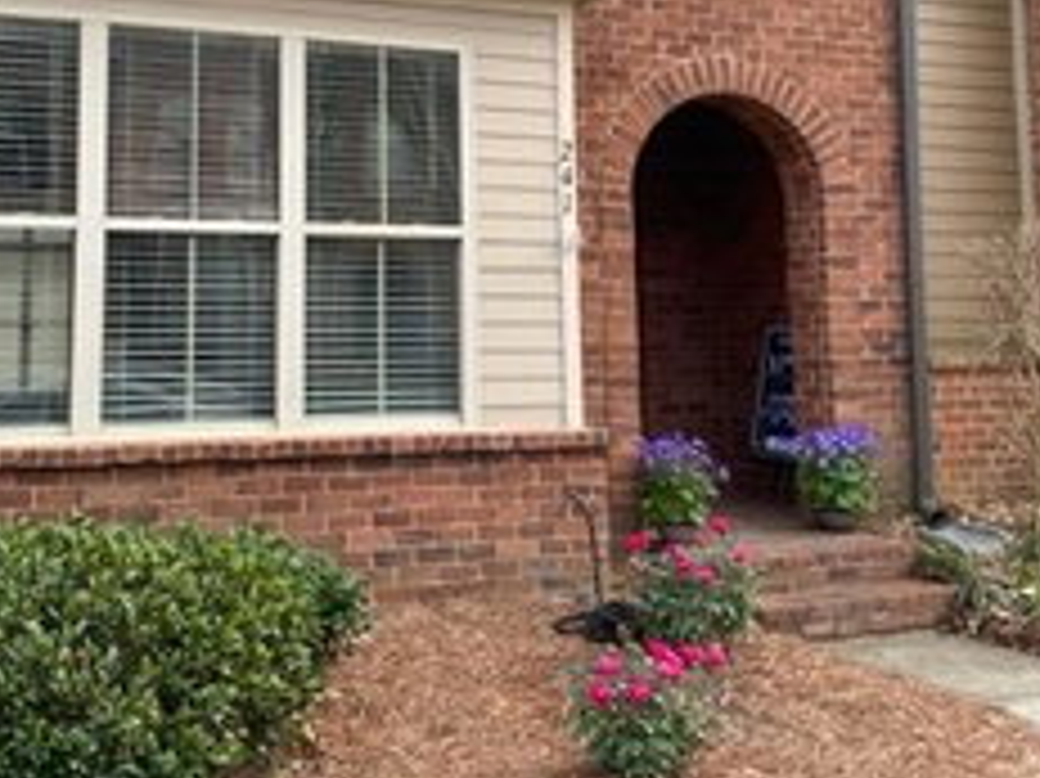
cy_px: 171
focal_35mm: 48
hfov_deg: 39.1
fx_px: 1441
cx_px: 331
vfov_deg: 29.6
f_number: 1.6
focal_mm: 4.2
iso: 50
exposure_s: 1/121
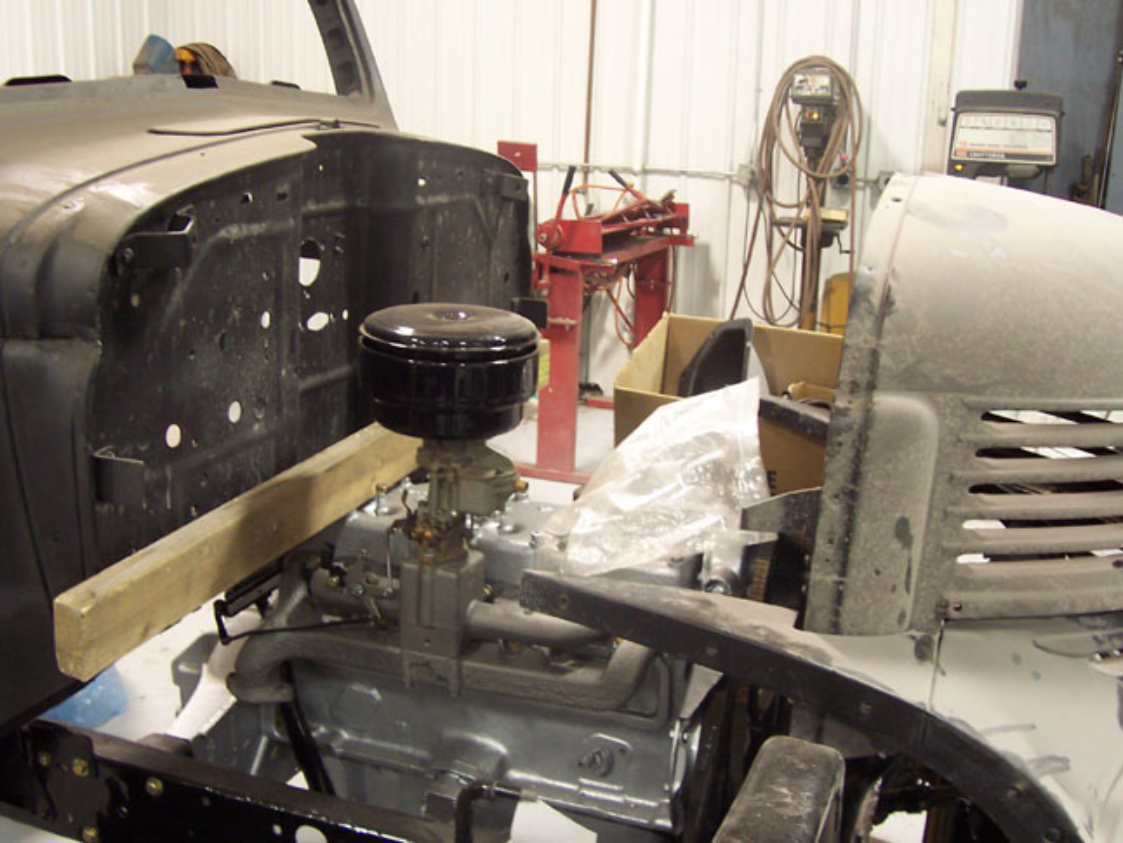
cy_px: 422
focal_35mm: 37
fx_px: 1201
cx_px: 562
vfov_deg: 38.7
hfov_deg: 50.1
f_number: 2.8
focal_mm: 5.6
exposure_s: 1/15
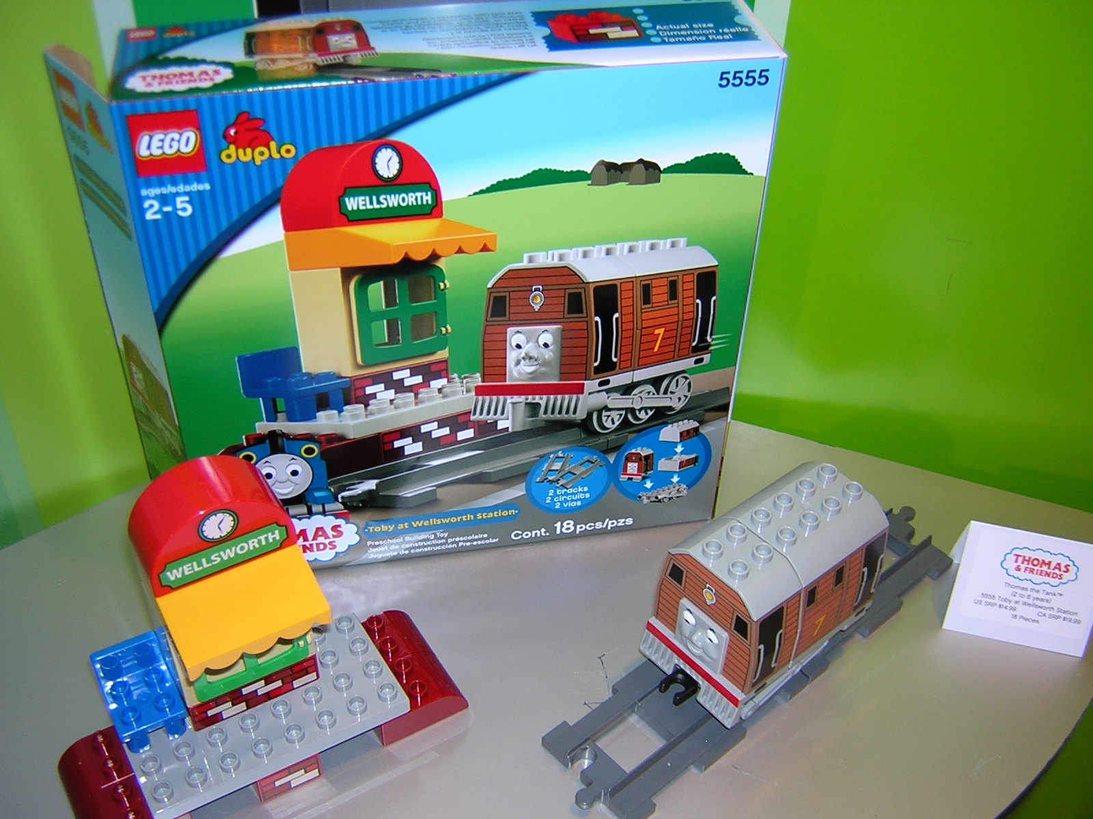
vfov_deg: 39.7
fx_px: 1137
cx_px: 546
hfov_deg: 51.4
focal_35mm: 36
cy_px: 410
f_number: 2.6
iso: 100
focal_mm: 4.7
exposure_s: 1/60.1
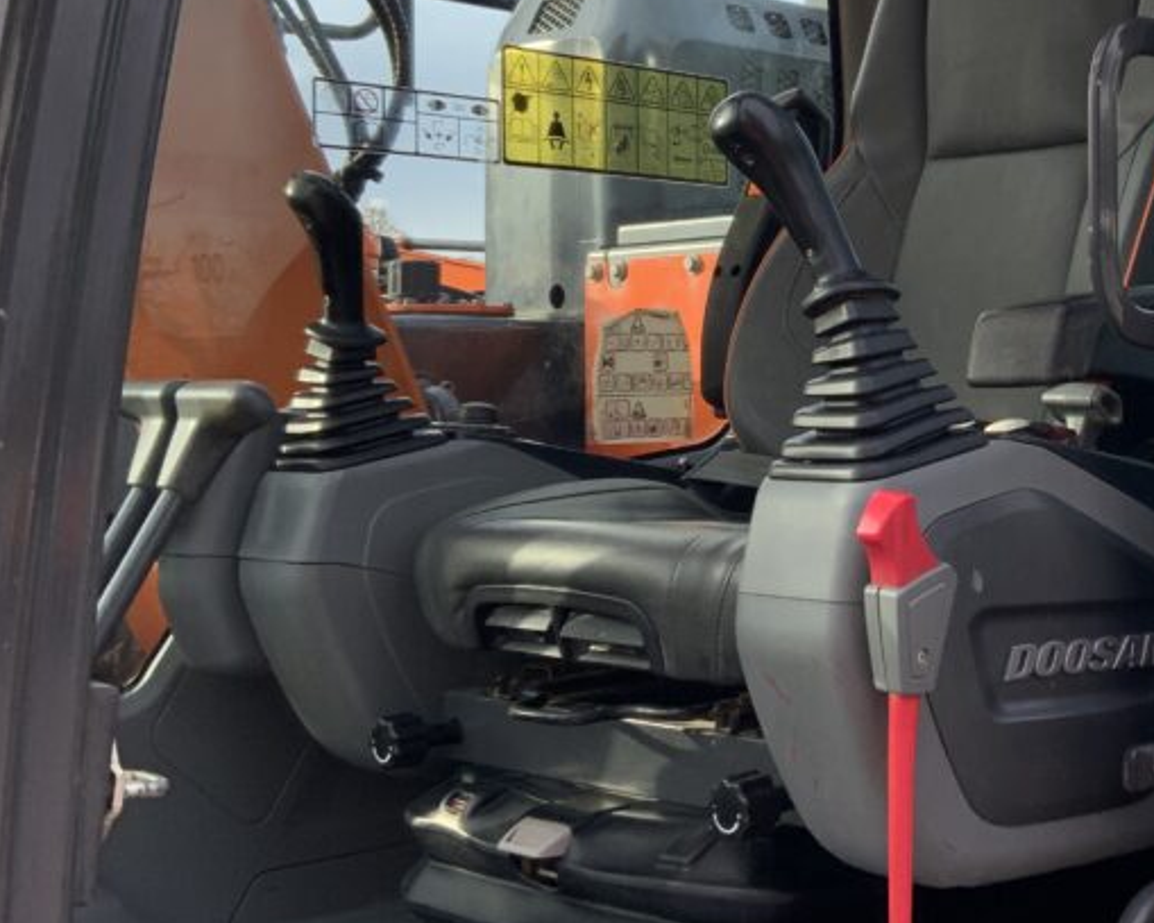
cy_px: 327
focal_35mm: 57
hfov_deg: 31.3
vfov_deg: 26.6
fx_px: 1946
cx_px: 1066
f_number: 1.8
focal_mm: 3
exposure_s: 1/284
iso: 16
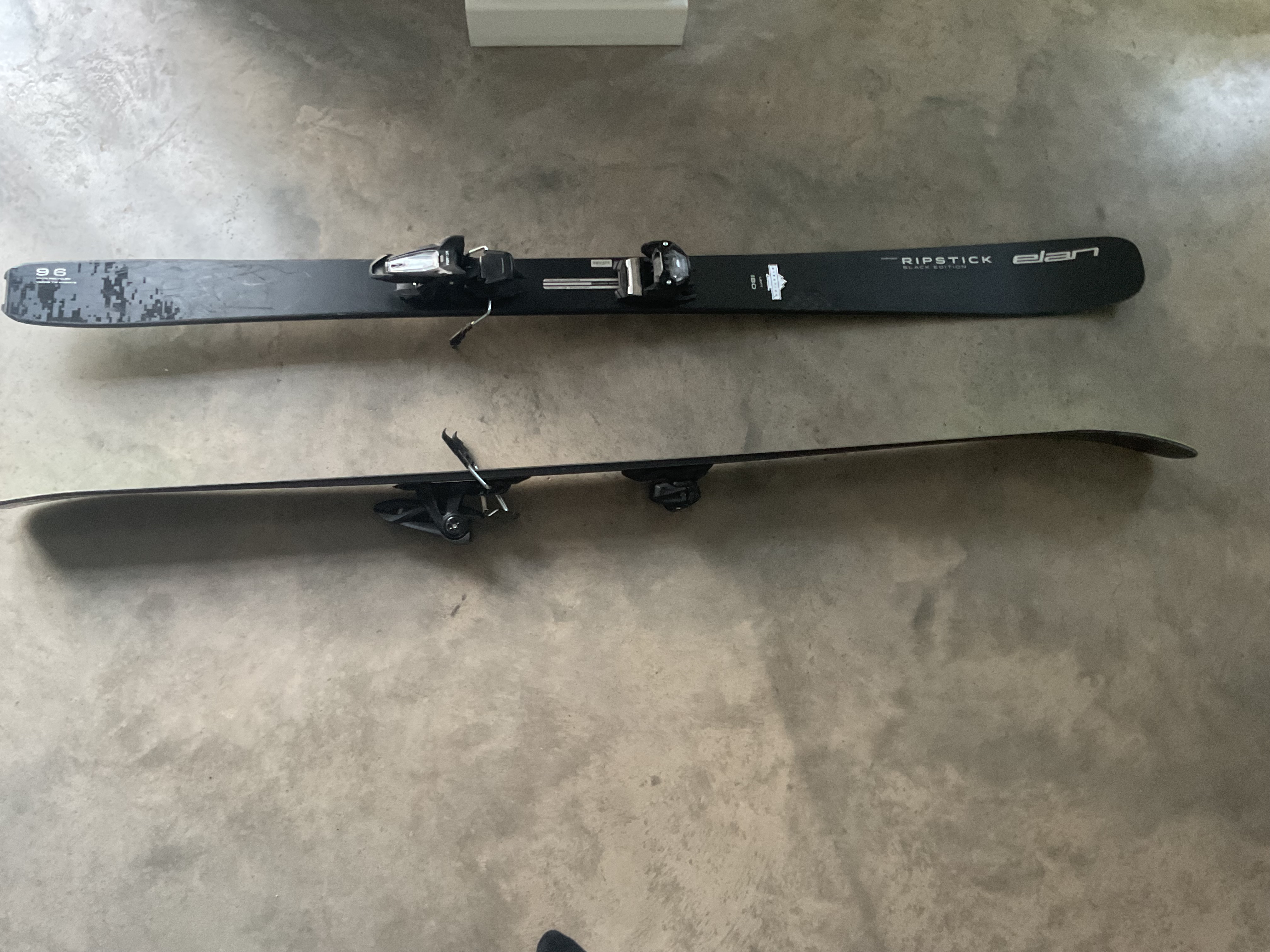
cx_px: 635
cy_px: 476
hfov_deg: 61.7
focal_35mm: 29
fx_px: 1064
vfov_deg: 48.2
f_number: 1.8
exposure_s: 1/40
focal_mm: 3
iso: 250
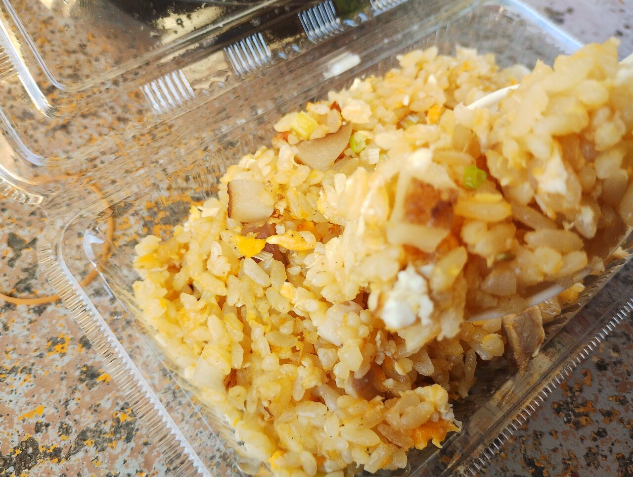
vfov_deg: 49.9
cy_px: 238
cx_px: 316
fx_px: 513
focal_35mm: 28
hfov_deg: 63.4
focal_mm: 4.27
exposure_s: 1/100
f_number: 1.8
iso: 222
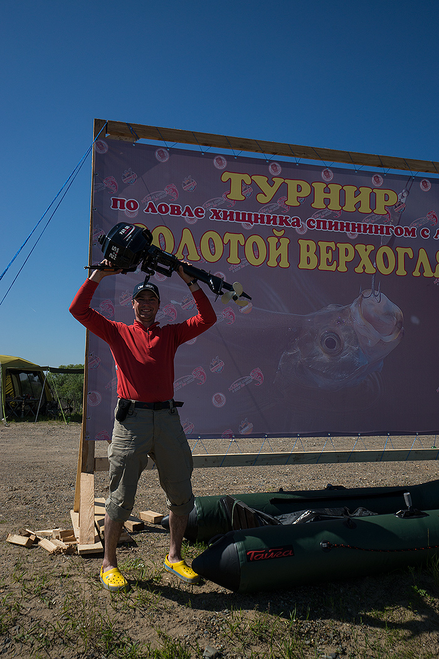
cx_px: 220
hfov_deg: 46.4
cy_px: 330
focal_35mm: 28
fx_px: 512
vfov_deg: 65.5
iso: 125
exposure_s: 1/500
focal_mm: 28
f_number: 10
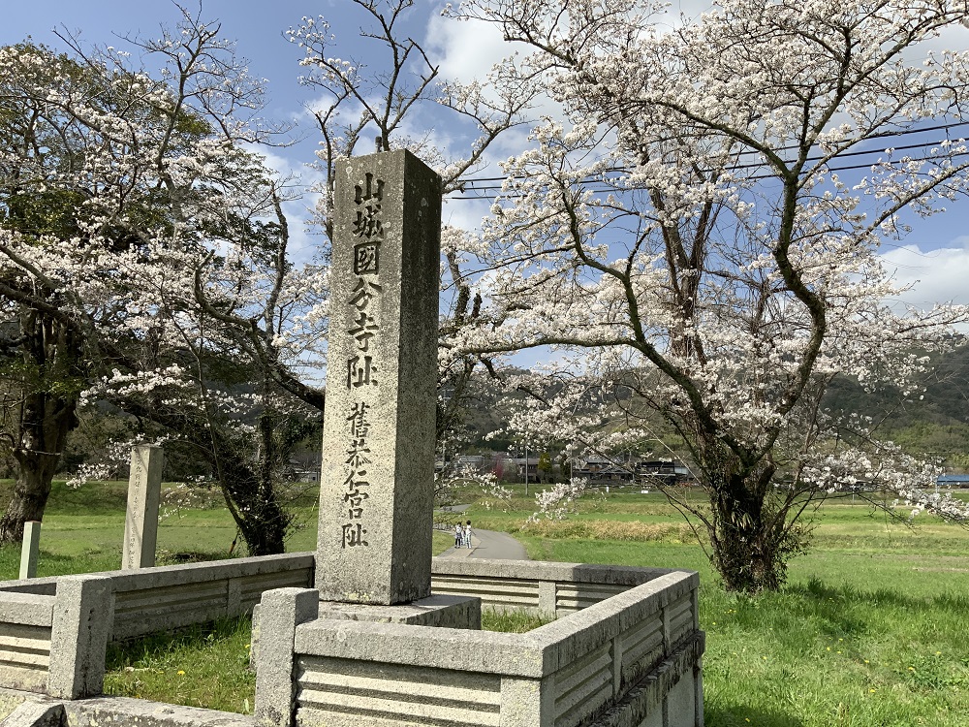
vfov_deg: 48.2
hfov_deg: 61.7
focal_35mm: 29
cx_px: 484
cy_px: 364
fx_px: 812
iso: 20
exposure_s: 1/2227
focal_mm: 3
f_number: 1.8
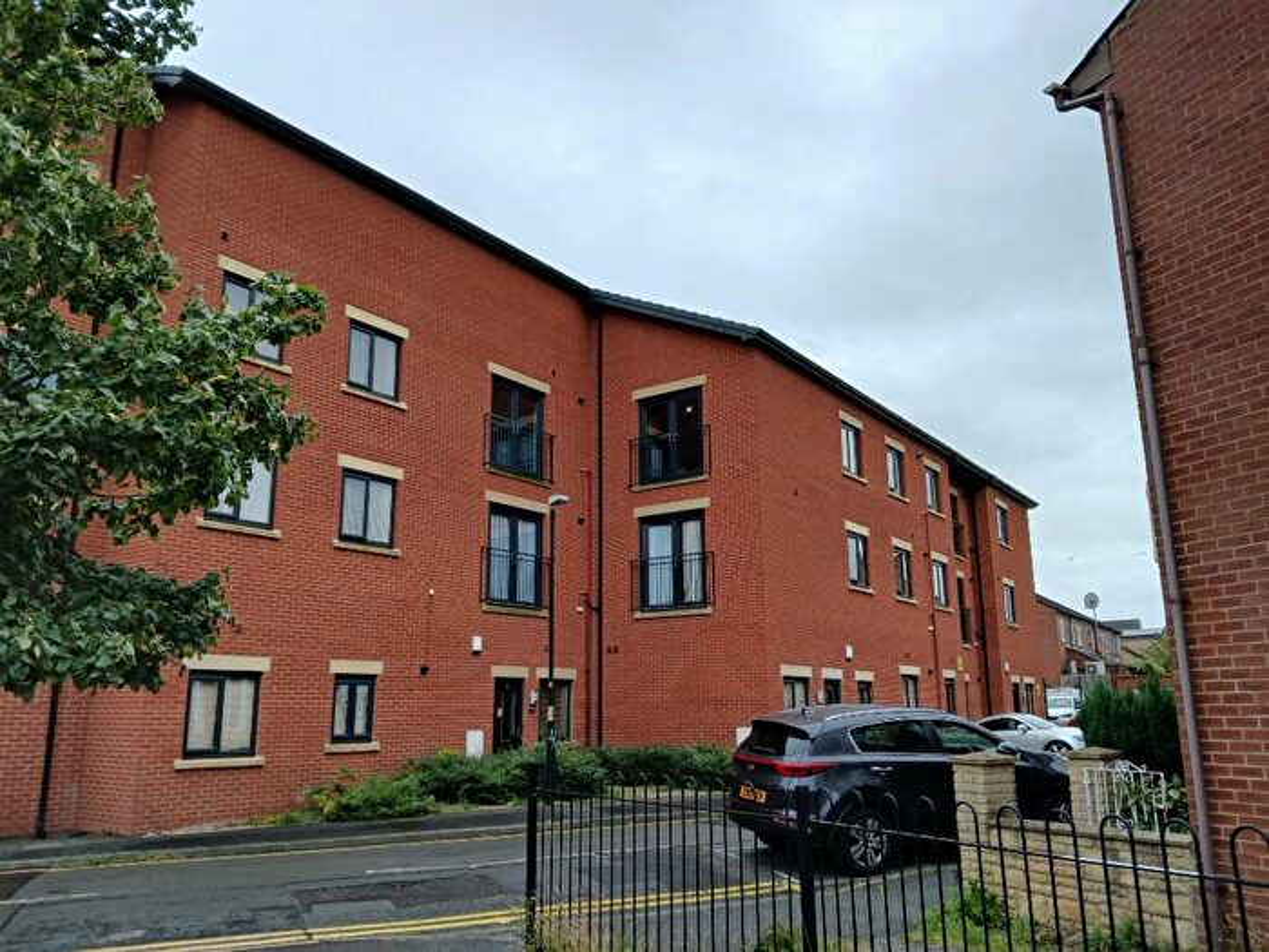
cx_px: 634
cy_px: 476
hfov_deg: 67.3
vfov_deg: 53.1
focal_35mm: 26
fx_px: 953
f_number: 1.8
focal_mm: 3.98
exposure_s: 1/176
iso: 20
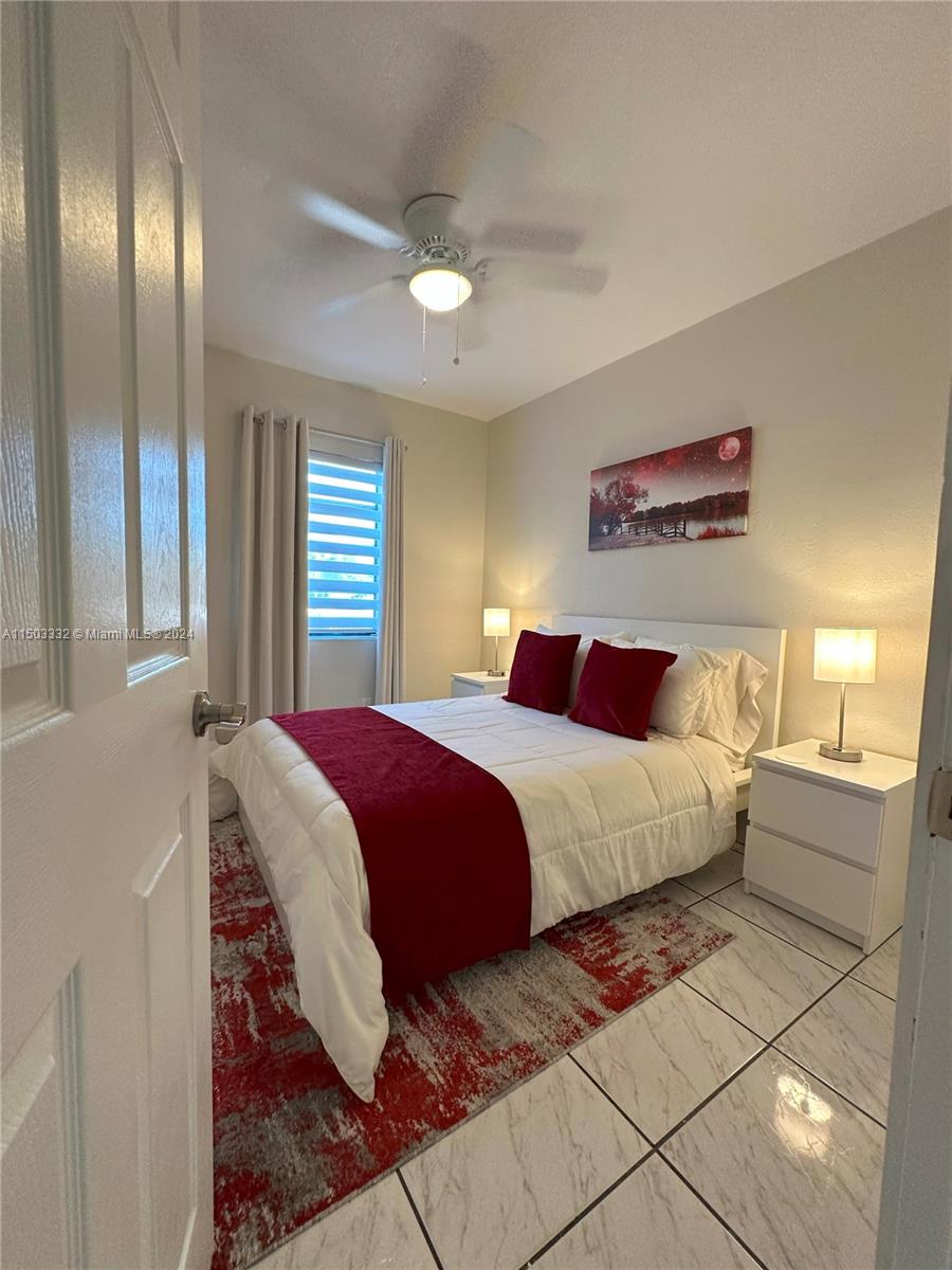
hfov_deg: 85.7
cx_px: 476
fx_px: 513
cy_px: 635
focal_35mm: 14
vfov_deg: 102.1
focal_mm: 2.22
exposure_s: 1/120
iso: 250
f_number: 2.2
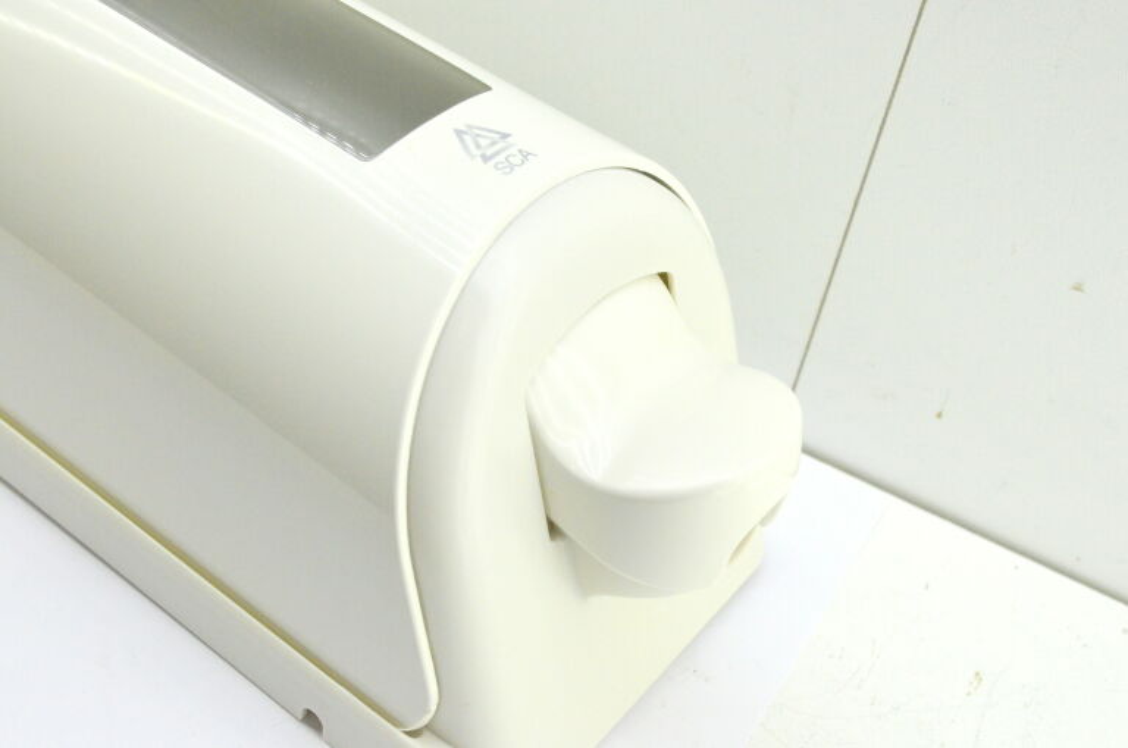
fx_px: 1501
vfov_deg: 28.0
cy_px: 374
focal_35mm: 48
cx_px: 564
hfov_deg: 41.2
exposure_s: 1/200
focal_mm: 32
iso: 1600
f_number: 7.1
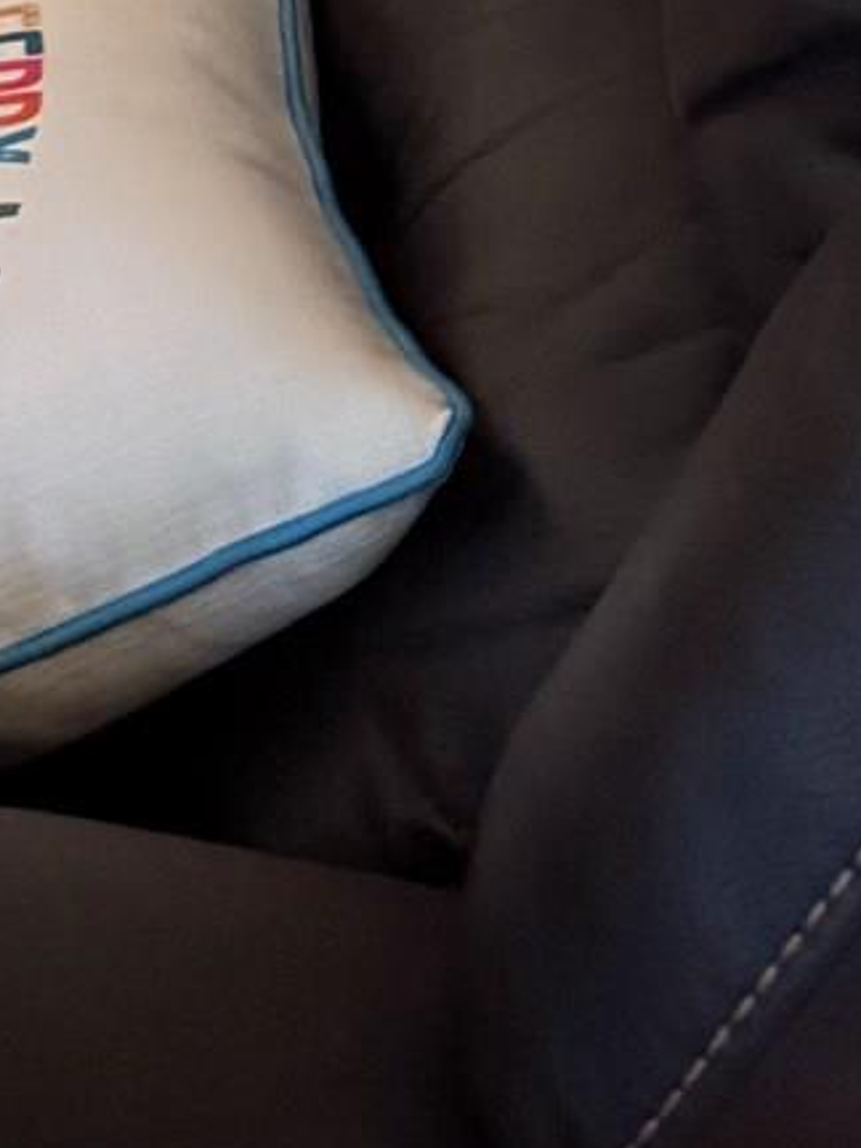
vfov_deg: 12.7
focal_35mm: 128
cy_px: -1414
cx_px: -574
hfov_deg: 11.0
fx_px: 4245
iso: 800
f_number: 1.78
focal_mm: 6.76
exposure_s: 1/40
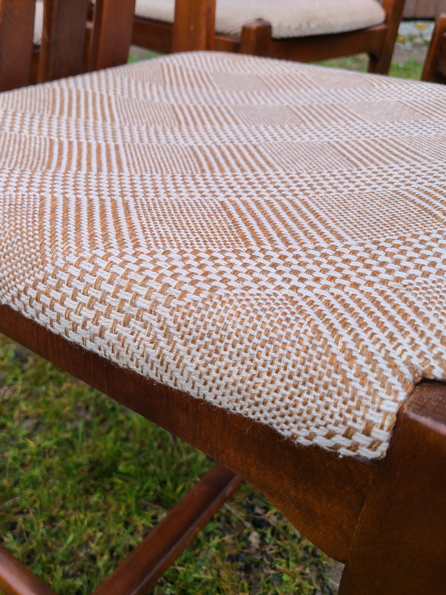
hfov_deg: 41.5
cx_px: 165
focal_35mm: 34
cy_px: 276
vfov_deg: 53.9
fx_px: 584
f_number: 1.8
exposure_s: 1/270
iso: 40
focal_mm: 5.4
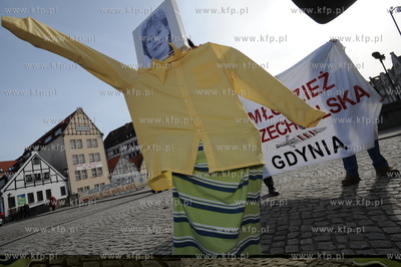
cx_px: 200
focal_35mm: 17
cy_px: 134
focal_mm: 17
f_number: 8
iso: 200
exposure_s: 1/500
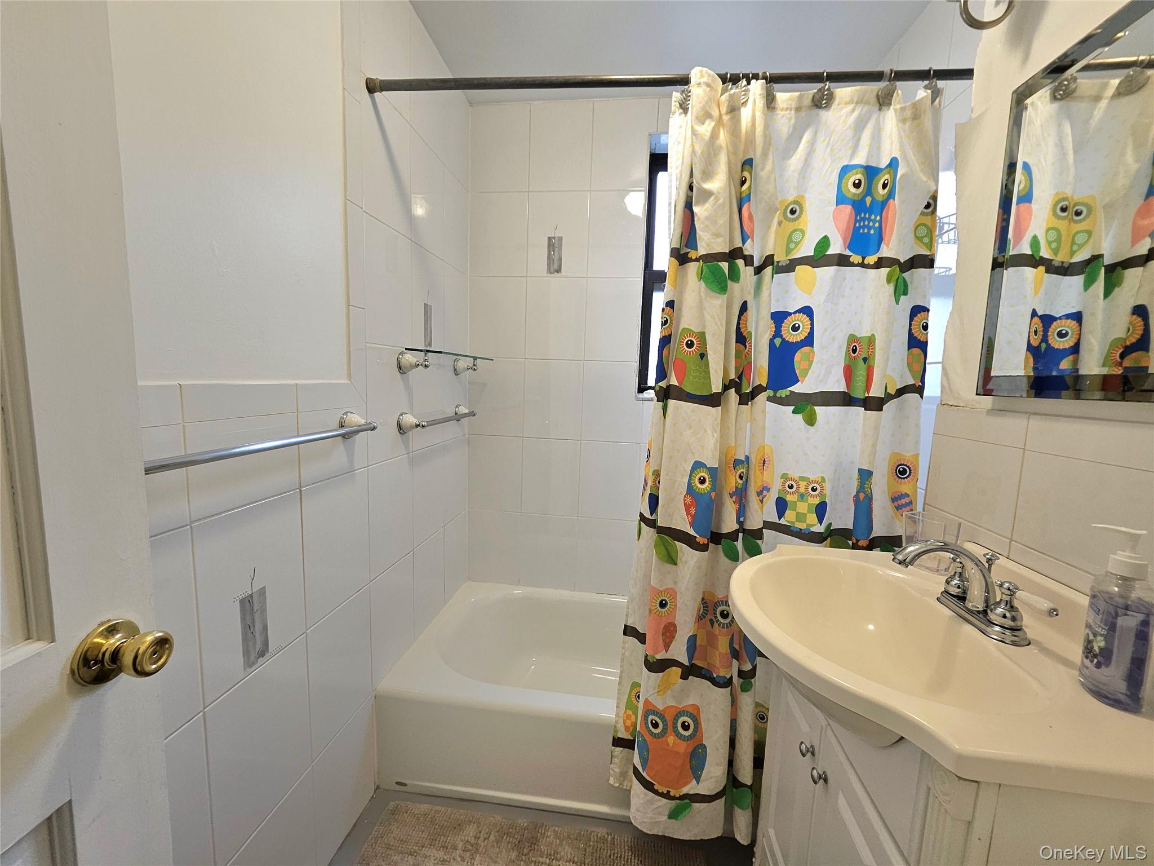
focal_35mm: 13
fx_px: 433
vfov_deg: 89.9
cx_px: 577
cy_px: 433
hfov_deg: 106.2
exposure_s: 1/60.2
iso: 50
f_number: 2.2
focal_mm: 1.7
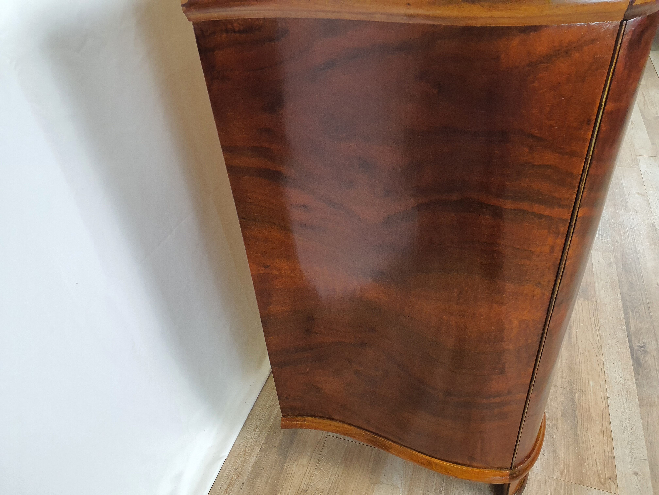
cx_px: 330
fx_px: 495
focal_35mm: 26
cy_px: 248
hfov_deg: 67.3
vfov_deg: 53.1
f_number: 2.4
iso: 250
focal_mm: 4.3
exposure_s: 1/50
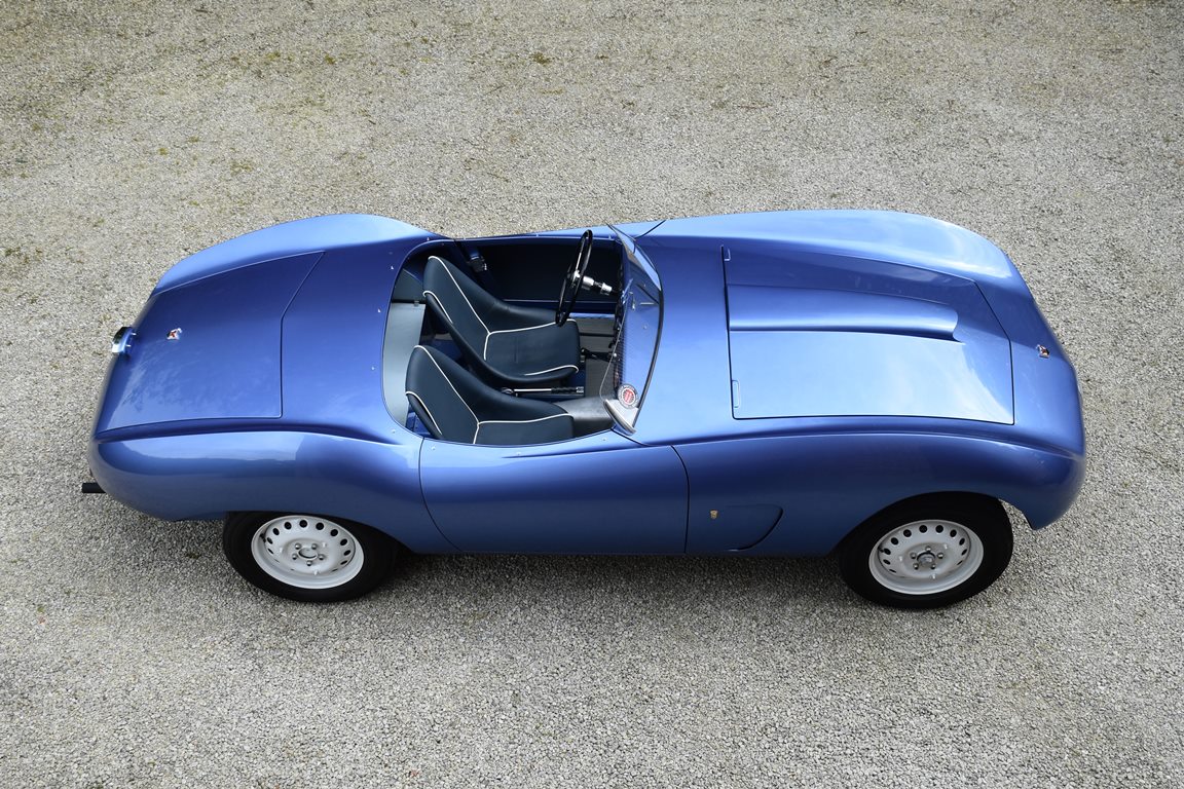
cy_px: 394
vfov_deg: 36.9
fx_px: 1184
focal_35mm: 36
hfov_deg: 53.1
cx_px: 592
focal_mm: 24
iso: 200
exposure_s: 1/250
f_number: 6.3
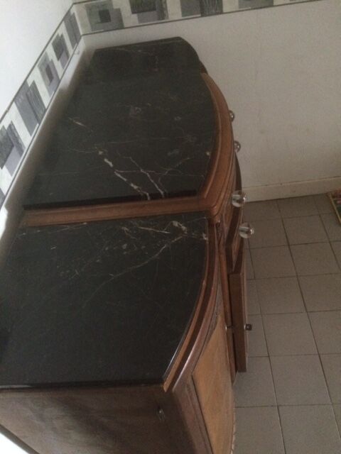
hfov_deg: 48.2
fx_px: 381
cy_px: 227
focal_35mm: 29
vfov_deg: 61.7
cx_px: 170
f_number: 2.2
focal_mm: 4.15
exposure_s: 1/17
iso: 640
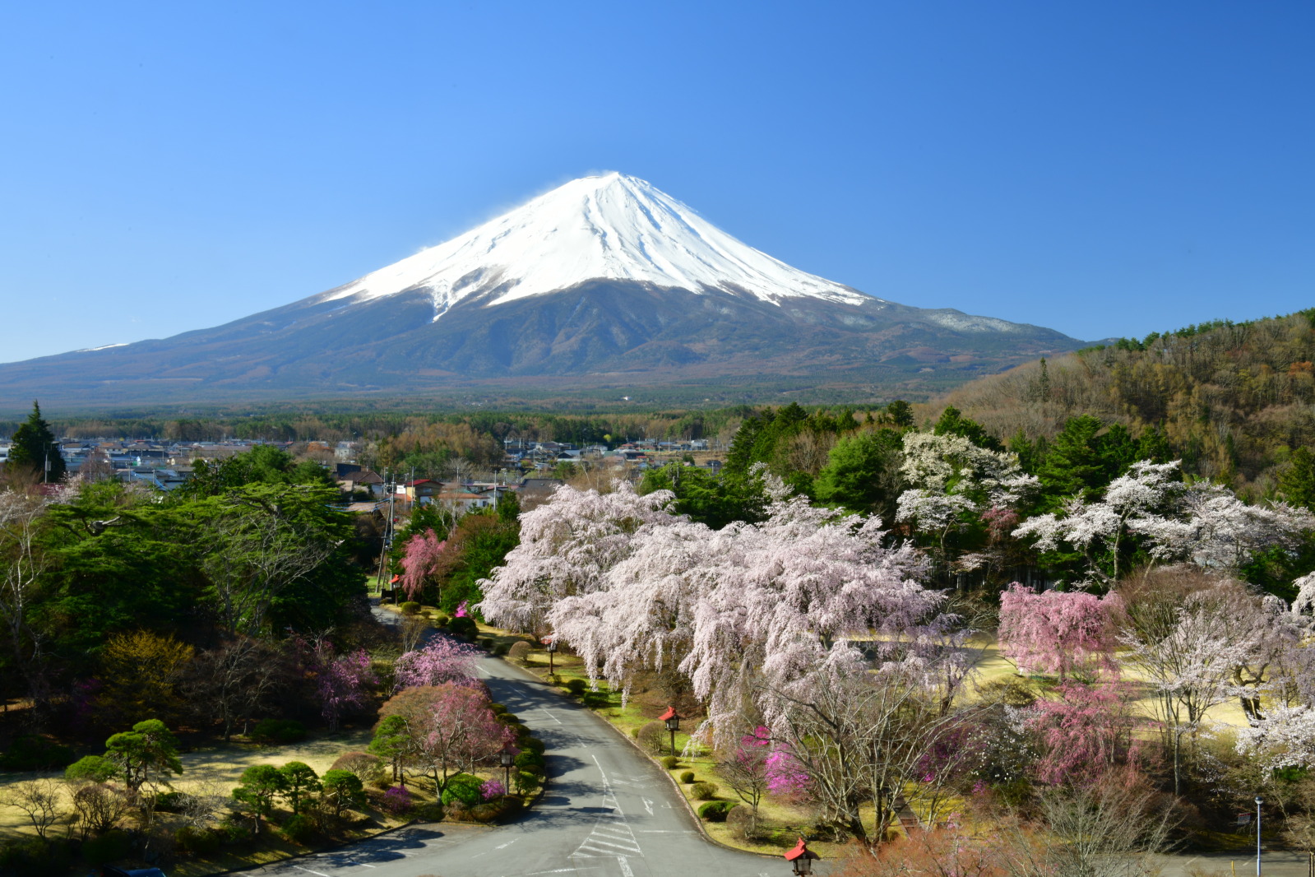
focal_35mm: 44
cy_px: 438
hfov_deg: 44.5
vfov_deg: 30.5
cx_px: 658
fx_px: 1607
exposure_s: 1/4
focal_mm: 44
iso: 64
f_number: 32
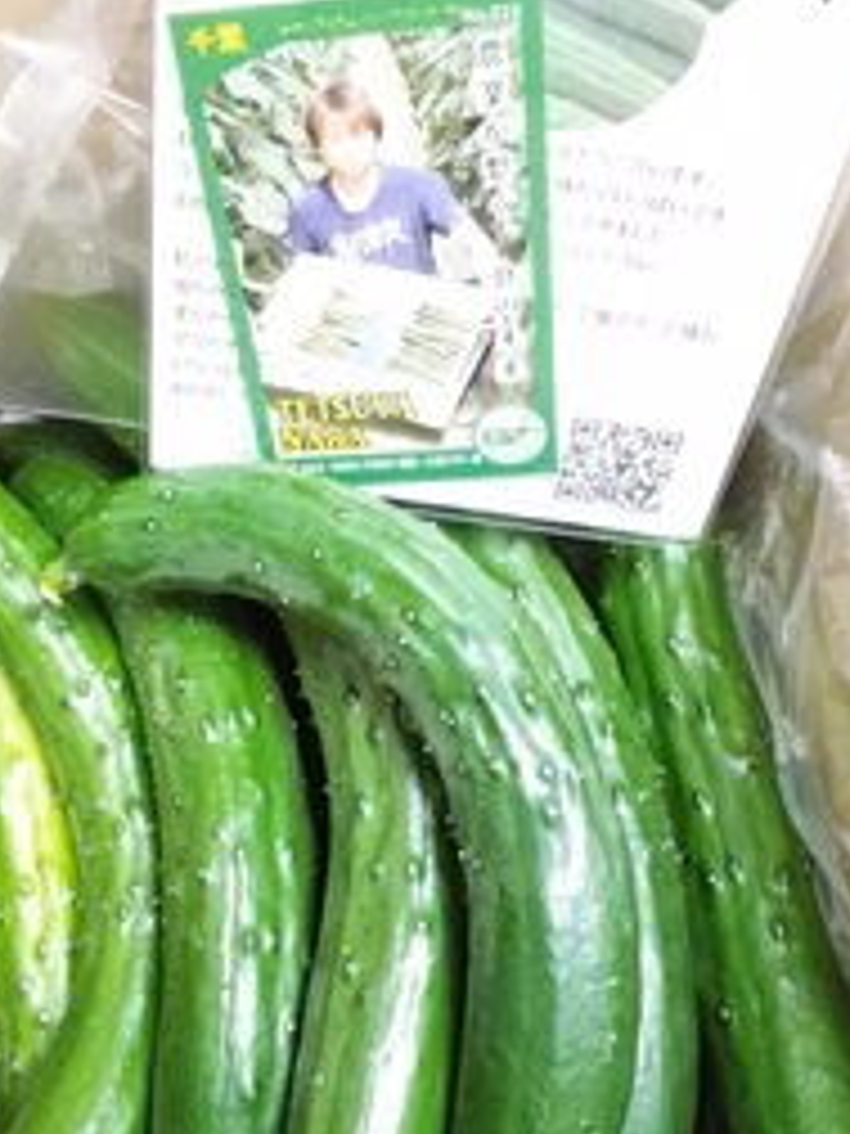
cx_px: 355
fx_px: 1506
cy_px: 598
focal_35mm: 46
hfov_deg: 31.5
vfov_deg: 41.2
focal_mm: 3.8
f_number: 2
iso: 1000
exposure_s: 1/17.1
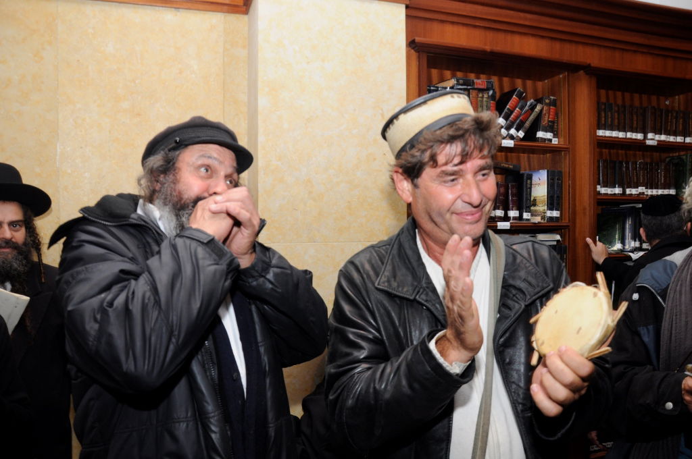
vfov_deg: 47.8
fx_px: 518
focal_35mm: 27
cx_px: 346
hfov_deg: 67.4
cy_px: 230
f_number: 6.3
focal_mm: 18
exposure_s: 1/80
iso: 500
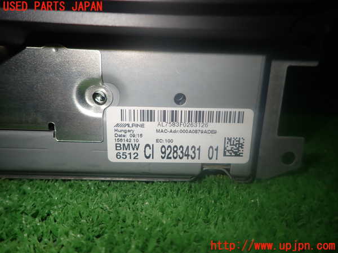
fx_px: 244
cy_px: 126
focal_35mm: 25
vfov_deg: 54.9
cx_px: 169
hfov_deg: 69.4
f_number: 2
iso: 100
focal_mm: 4.5
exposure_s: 1/80
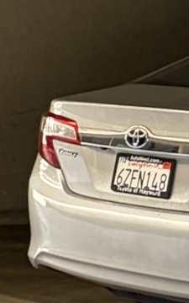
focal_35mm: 235
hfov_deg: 4.4
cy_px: -47
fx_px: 1937
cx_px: -894
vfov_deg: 8.8
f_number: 1.6
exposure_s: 1/62
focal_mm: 5.96
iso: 125
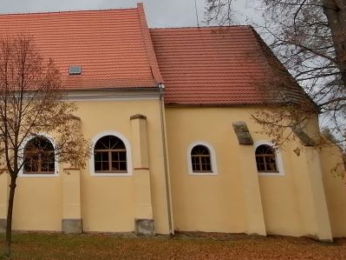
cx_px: 50
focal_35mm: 47
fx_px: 470
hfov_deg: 38.3
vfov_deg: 30.1
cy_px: 50
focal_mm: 2.7
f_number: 2.4
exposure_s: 1/707
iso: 50
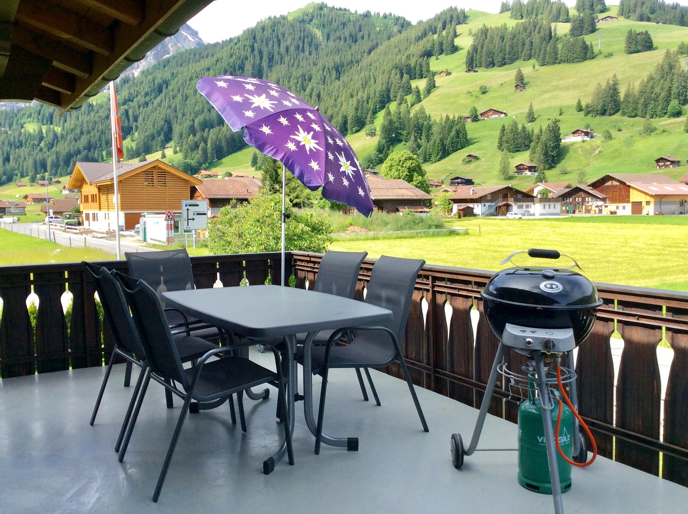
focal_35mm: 32
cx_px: 344
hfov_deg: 56.9
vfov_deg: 44.1
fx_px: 635
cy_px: 257
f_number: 2.4
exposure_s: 1/596
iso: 32
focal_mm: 3.3
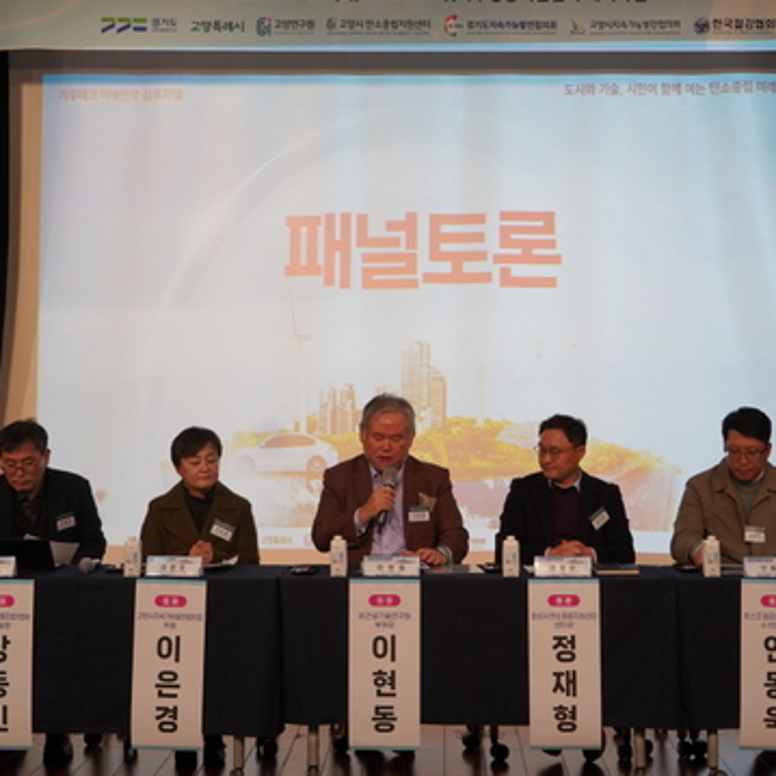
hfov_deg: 29.5
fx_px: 1471
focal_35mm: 58
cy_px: 322
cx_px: 450
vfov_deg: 29.5
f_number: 4
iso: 800
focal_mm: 35
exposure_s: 1/160
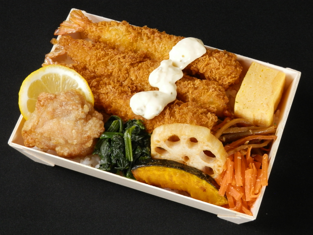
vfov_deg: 15.2
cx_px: 156
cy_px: 118
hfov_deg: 20.2
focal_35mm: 97
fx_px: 877
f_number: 4.9
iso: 200
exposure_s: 1/6
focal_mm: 17.3
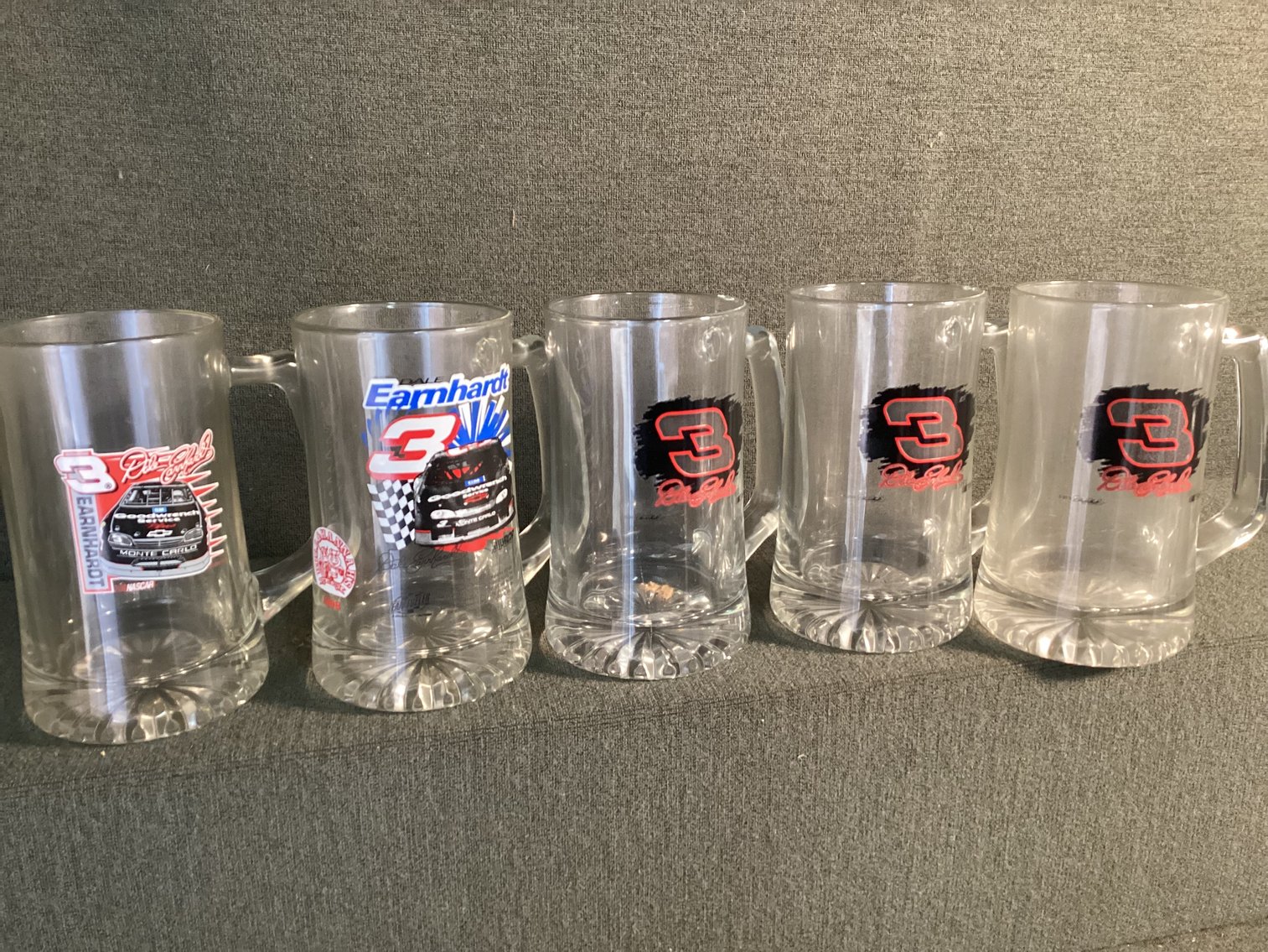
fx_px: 1136
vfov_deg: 45.4
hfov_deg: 58.3
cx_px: 634
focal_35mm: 31
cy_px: 476
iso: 400
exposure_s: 1/60
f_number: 2.4
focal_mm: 3.3
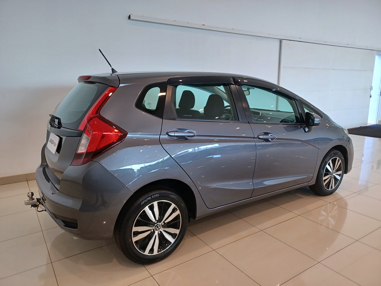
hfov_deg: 69.4
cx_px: 190
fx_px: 275
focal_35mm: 25
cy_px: 143
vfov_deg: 54.9
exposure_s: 1/60
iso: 160
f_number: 1.8
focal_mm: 4.6
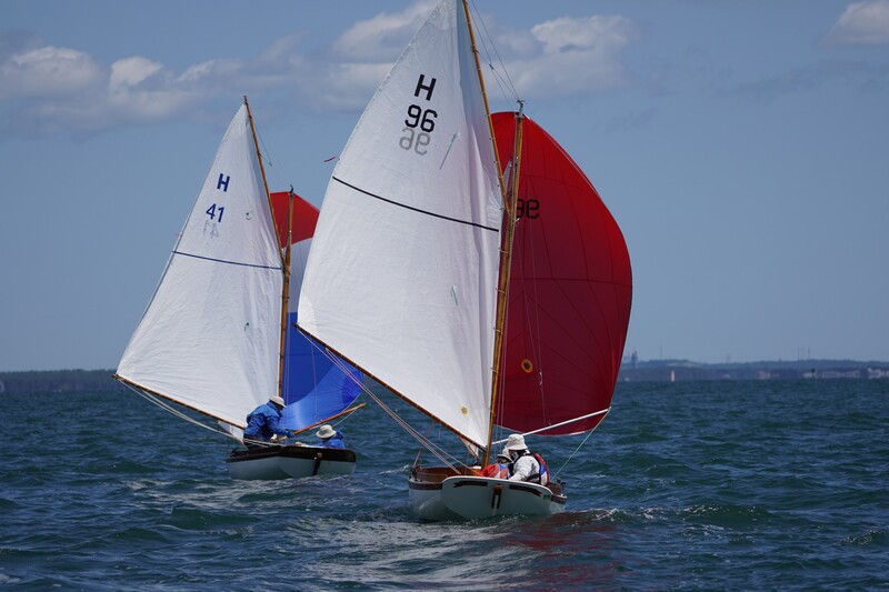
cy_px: 296
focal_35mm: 225
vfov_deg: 6.1
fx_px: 5555
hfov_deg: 9.2
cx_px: 444
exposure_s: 1/1600
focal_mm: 150
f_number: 5
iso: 100
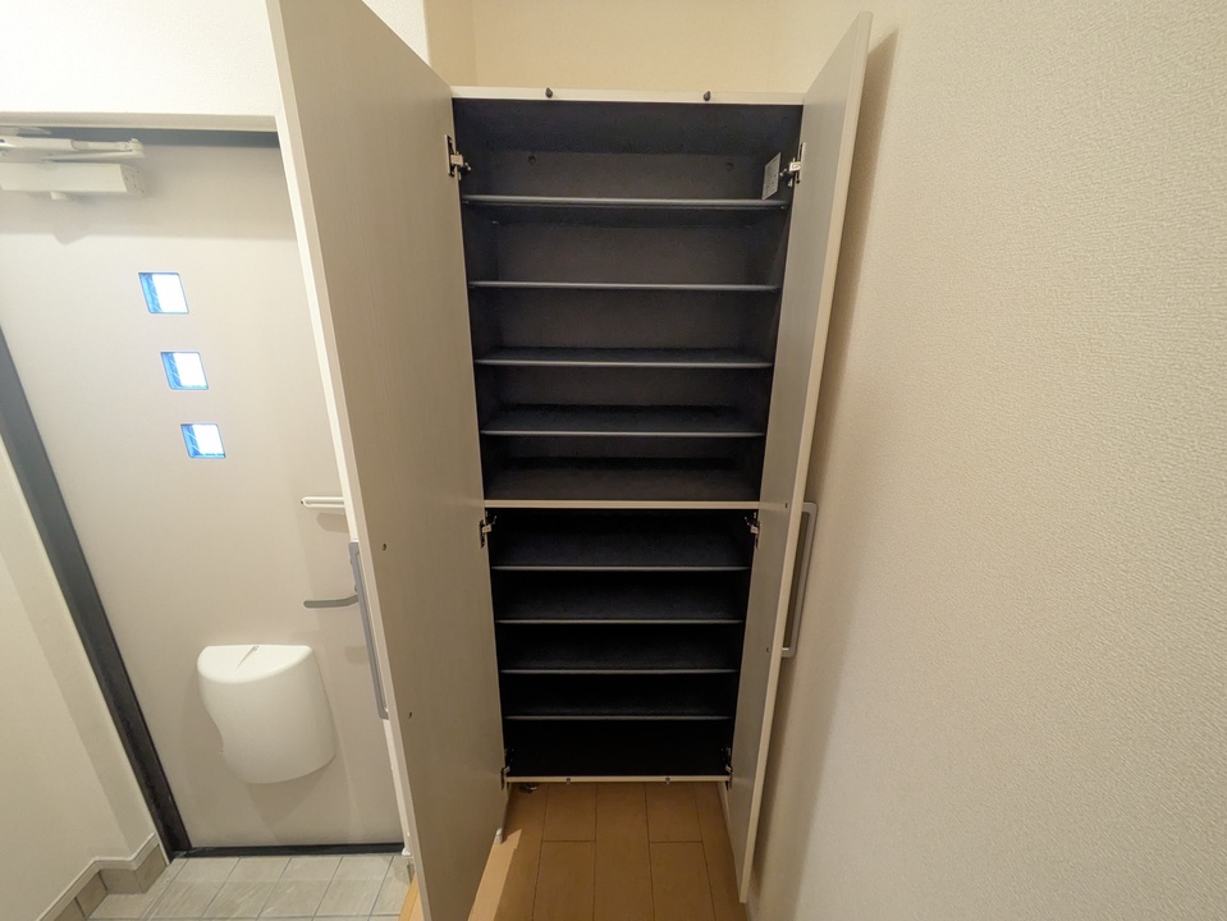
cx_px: 614
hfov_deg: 102.0
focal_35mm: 14
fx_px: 496
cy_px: 460
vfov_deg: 85.7
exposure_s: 1/24
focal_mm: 1.83
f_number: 2.2
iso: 614
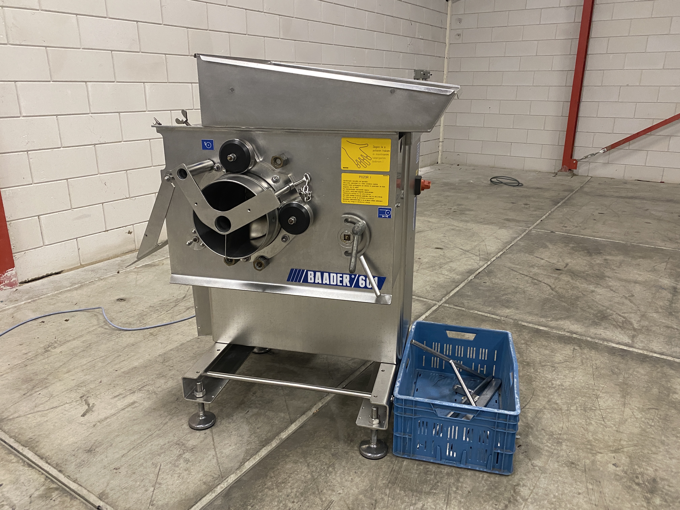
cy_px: 255
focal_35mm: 26
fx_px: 511
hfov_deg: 67.3
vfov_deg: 53.1
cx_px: 340
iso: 250
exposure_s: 1/50
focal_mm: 4.25
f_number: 1.8
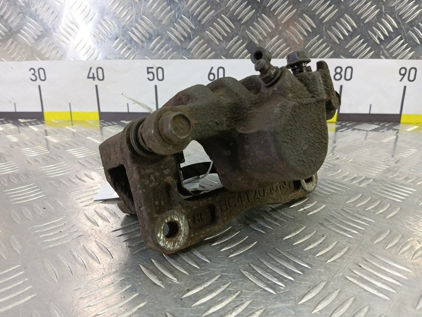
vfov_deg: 58.9
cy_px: 158
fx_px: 280
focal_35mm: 23
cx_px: 211
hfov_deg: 73.9
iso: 220
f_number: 1.6
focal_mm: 4.11
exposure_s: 1/50
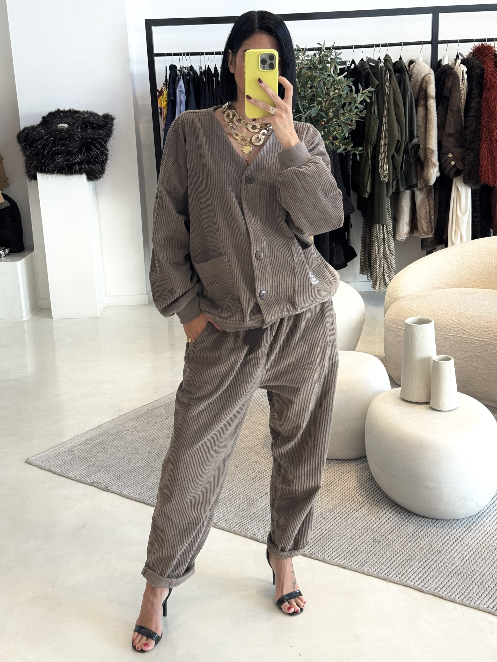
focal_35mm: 48
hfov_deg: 30.3
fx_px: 919
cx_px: 248
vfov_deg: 39.7
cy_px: 331
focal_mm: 6.76
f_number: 1.78
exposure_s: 1/100
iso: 50
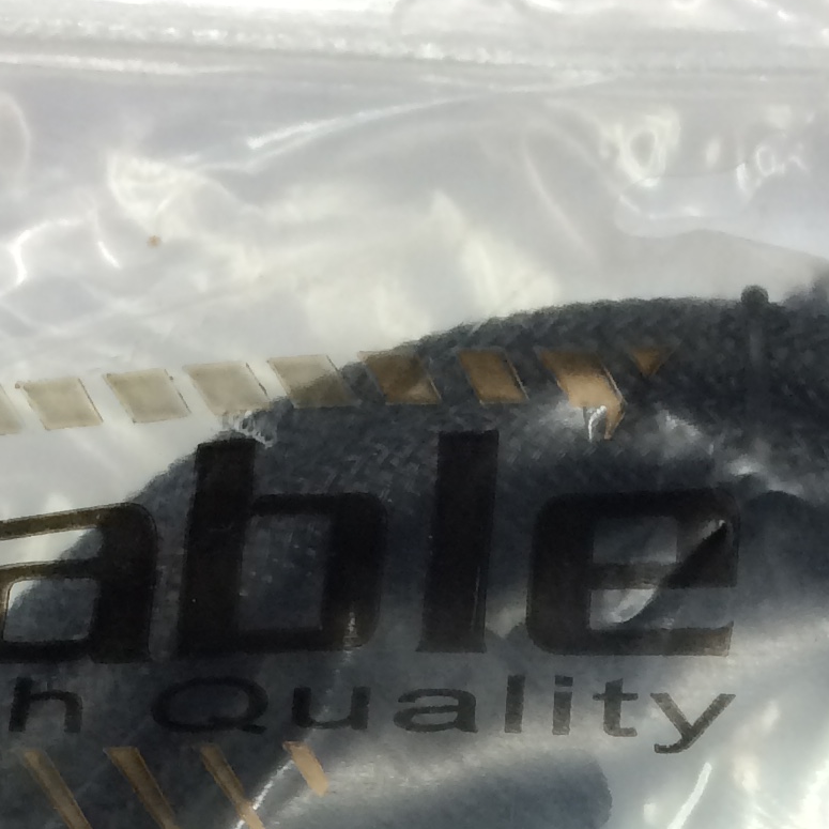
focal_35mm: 108
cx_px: 787
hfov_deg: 15.9
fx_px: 2926
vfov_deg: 14.6
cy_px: 1370
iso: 40
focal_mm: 4.15
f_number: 2.2
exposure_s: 1/33
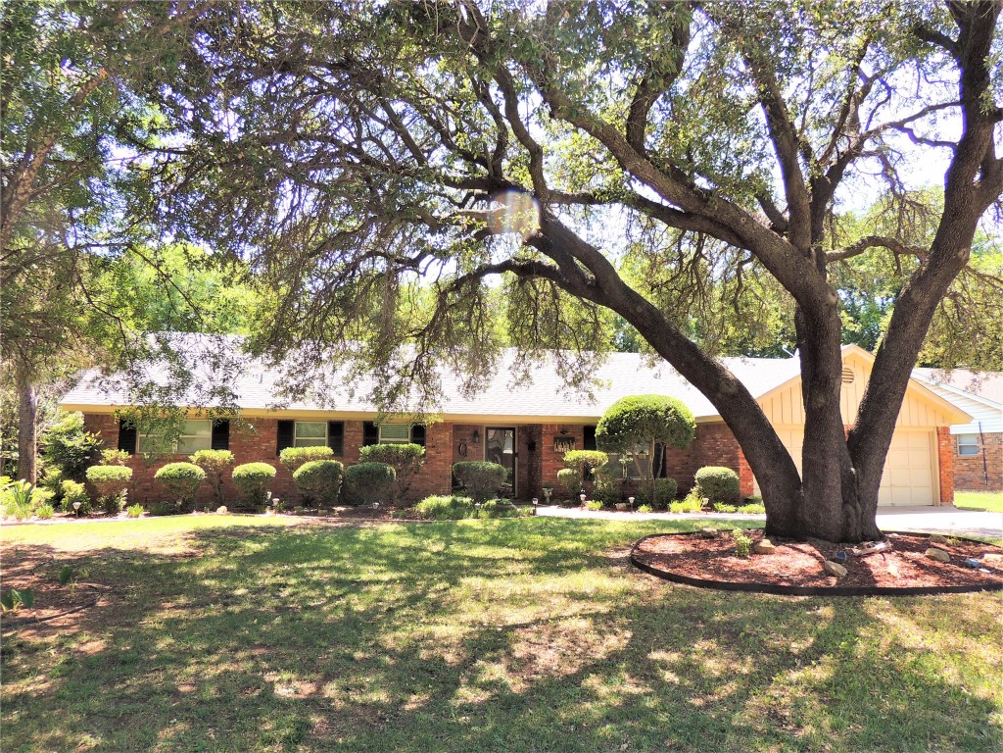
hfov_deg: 71.6
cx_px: 502
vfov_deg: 56.8
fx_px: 695
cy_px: 376
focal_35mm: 24
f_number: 3
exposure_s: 1/250
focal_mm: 4.3
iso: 100
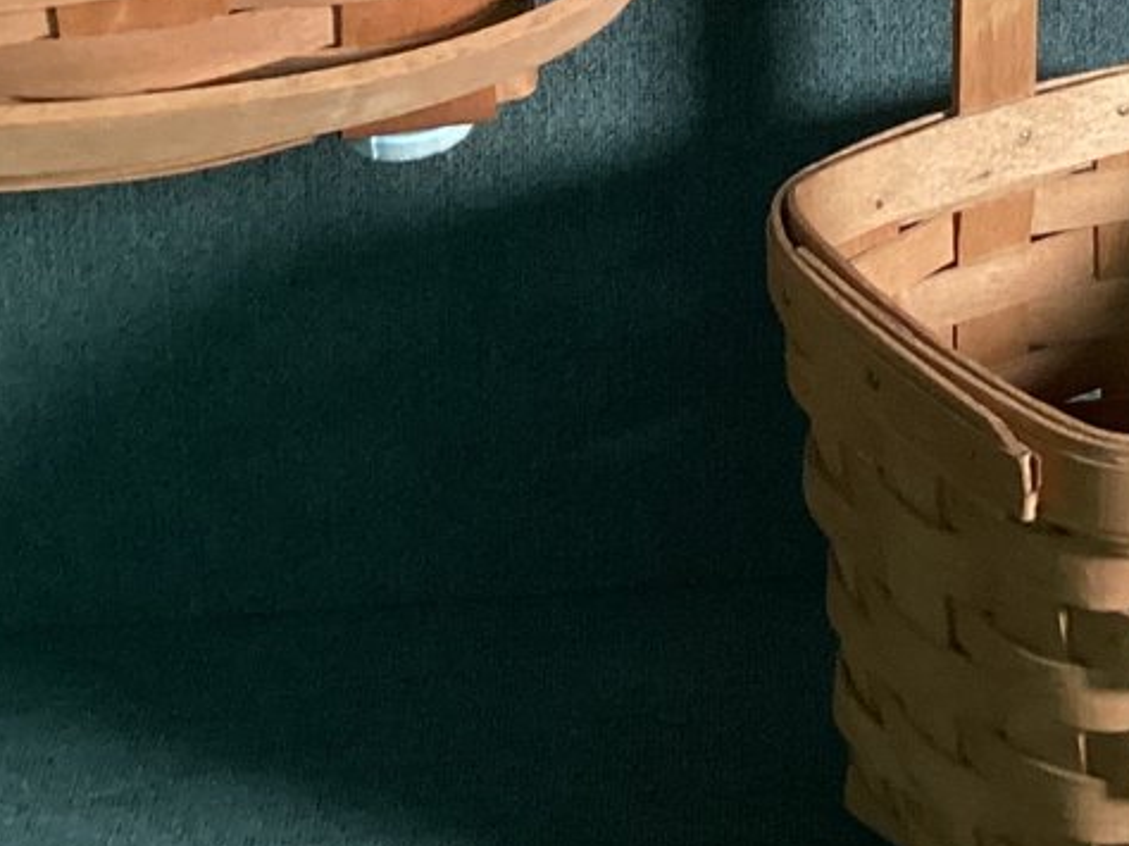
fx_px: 3227
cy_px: -285
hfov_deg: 19.5
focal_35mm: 99
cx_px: 1021
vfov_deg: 14.3
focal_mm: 3.3
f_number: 2.4
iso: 250
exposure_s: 1/40
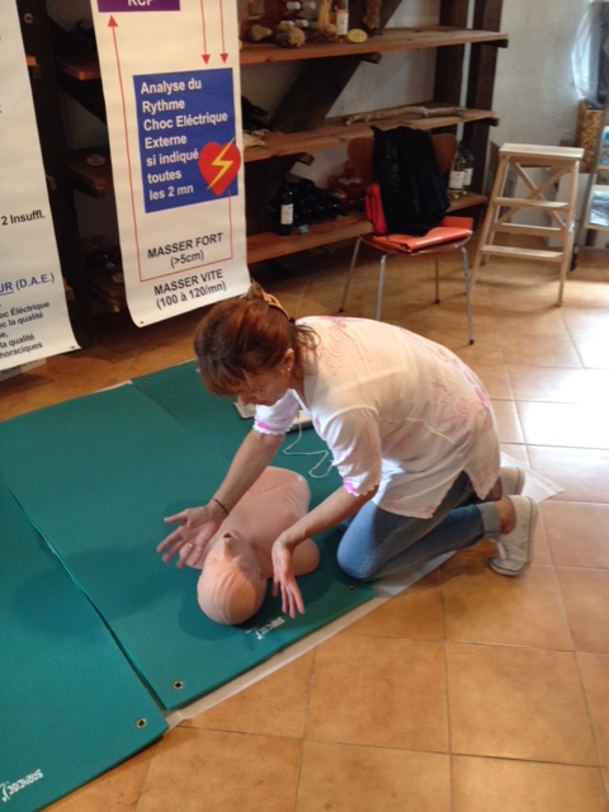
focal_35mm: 35
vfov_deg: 52.6
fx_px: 821
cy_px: 406
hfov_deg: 40.7
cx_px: 304
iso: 160
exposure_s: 1/20
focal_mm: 4.28
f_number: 2.4
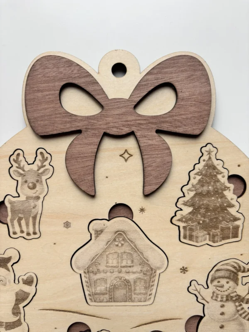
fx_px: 249
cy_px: 166
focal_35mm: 26
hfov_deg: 53.1
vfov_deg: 67.3
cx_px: 124
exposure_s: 1/287
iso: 50
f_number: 1.6
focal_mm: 5.96
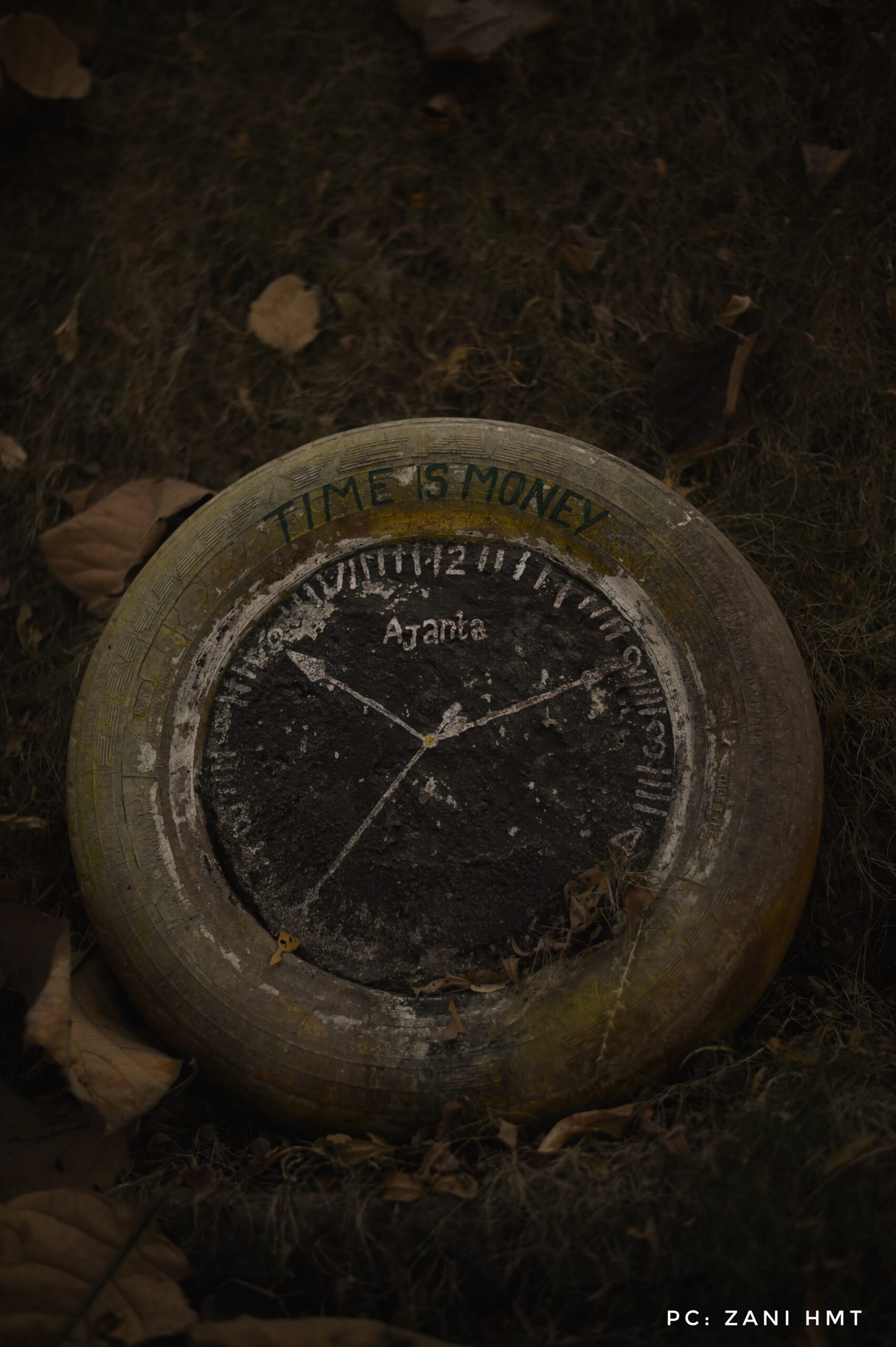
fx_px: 1869
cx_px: 448
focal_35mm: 50
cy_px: 674
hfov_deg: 27.0
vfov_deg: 39.6
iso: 100
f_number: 1.8
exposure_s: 1/1250
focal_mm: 50
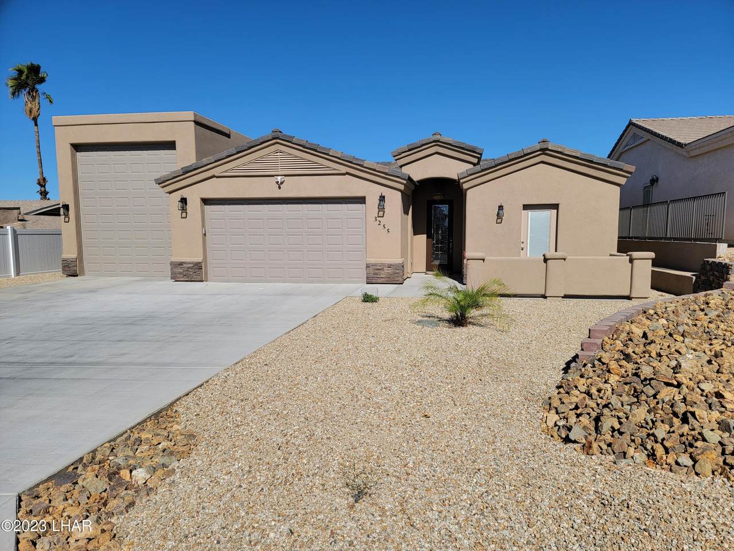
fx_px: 509
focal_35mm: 24
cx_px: 367
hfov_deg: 71.6
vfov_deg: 56.8
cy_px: 276
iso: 16
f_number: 1.8
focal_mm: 6.7
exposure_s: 1/1899
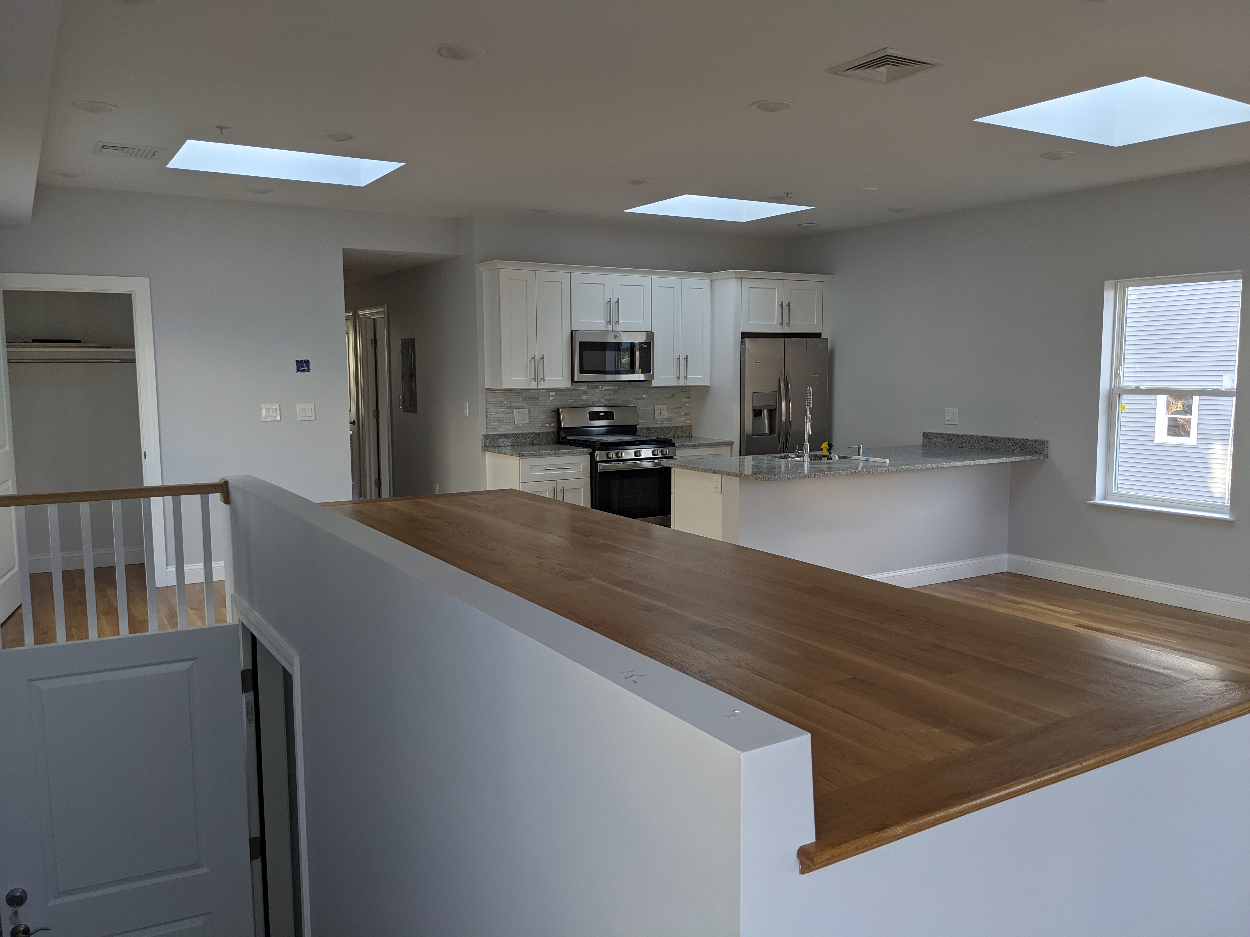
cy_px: 468
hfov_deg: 65.3
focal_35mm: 27
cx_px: 625
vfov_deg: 51.4
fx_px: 975
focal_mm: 4.38
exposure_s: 1/120
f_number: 1.73
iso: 72
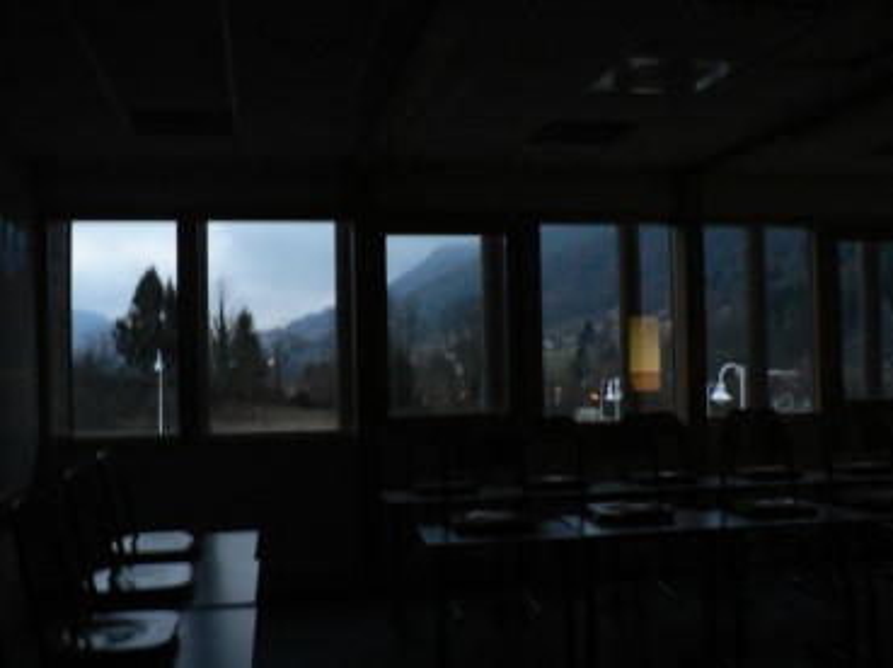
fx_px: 928
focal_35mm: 36
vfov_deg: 39.6
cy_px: 334
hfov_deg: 51.4
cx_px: 446
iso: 200
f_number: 2.8
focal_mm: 6
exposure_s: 1/4
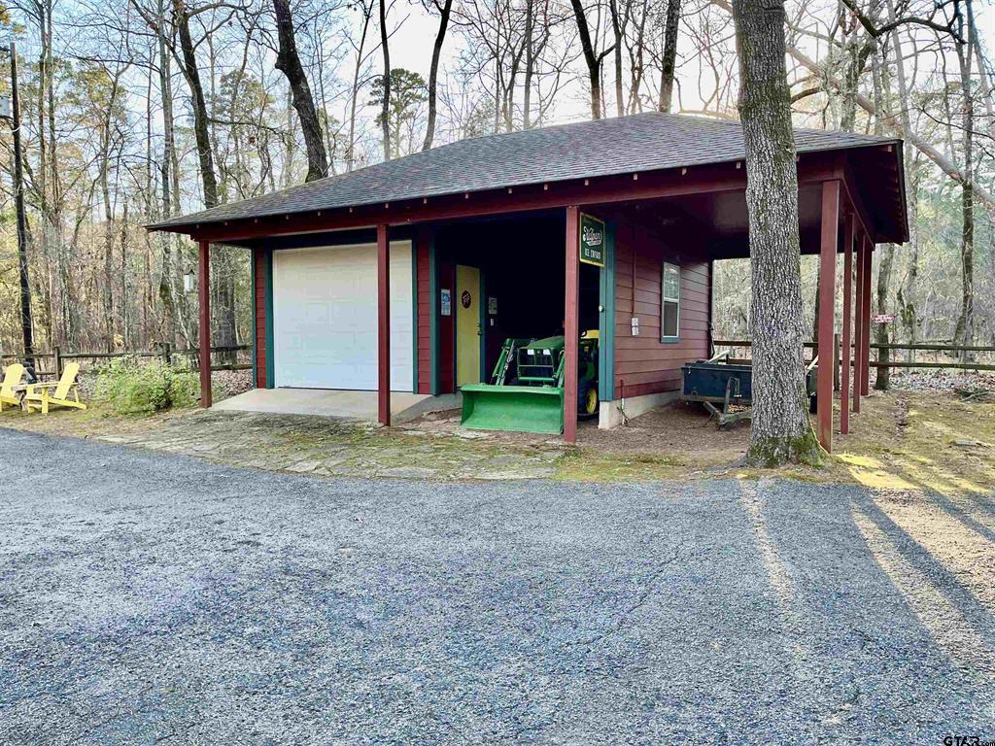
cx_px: 498
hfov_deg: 67.3
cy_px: 373
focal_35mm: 26
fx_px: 747
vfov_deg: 53.1
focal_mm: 5.1
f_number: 1.6
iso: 64
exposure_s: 1/164
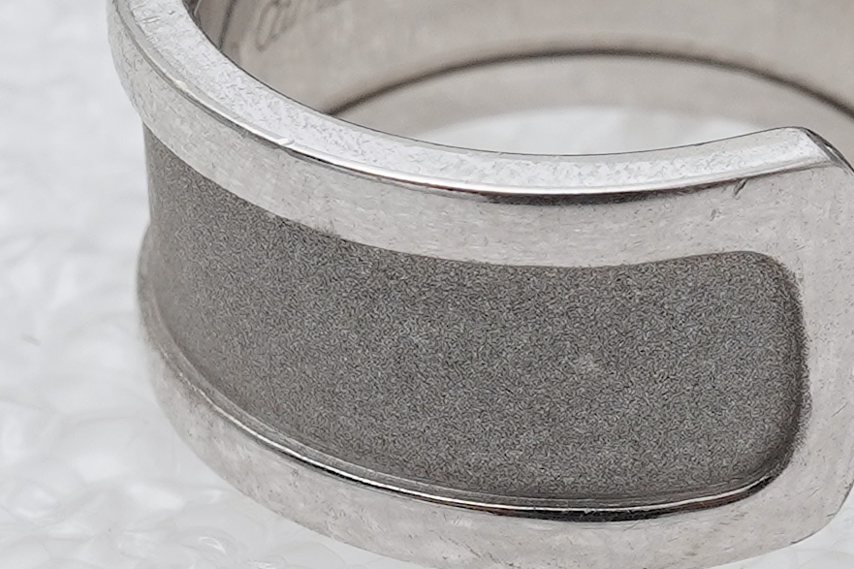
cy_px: 175
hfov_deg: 10.2
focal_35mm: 201
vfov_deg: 6.8
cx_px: 825
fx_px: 4767
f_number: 22
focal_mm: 30
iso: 400
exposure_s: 1/125
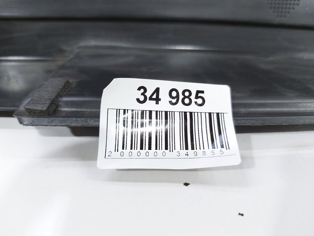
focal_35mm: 24
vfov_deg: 56.8
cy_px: 118
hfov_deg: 71.6
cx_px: 157
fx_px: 218
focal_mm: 5.23
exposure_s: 1/50
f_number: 1.8
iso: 80
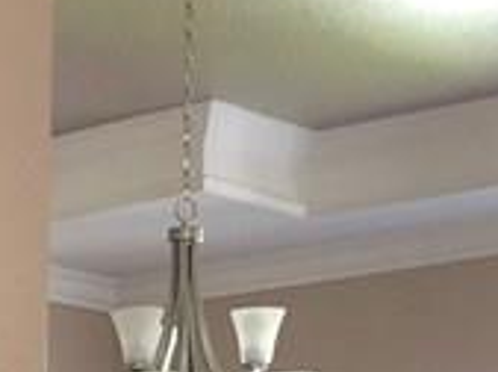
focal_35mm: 170
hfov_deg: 10.7
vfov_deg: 8.1
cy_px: 859
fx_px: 2440
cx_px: -480
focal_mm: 4
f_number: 1.8
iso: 40
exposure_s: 1/17
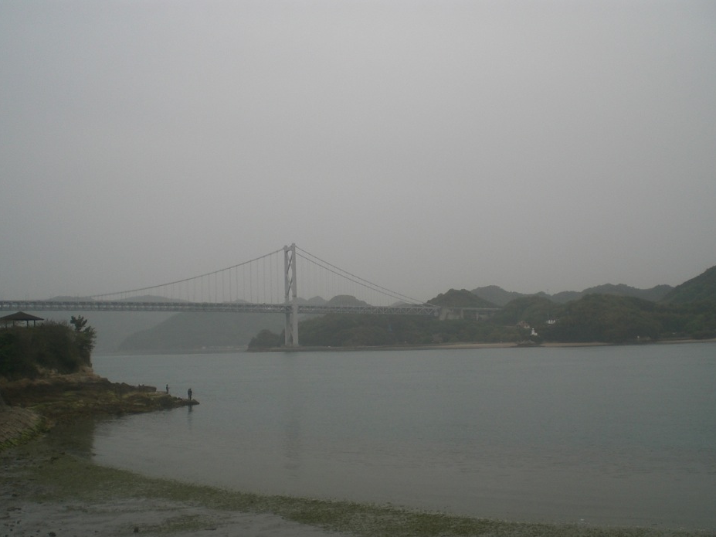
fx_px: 848
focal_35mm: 41
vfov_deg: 35.1
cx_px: 371
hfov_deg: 45.8
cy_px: 289
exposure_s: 1/125
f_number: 3.1
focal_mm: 6.3
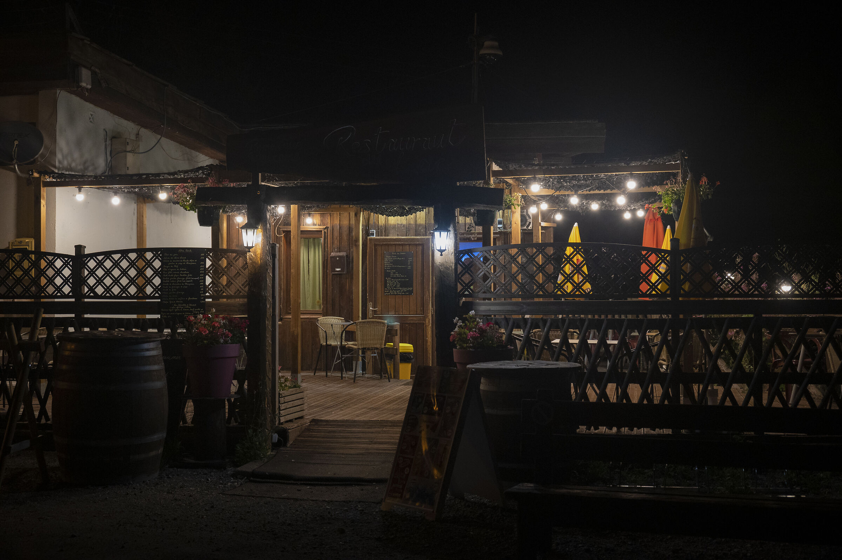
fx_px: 1192
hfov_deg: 38.9
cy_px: 280
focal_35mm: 51
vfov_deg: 26.4
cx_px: 421
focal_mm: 51
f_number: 5.6
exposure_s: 1/60
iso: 5000
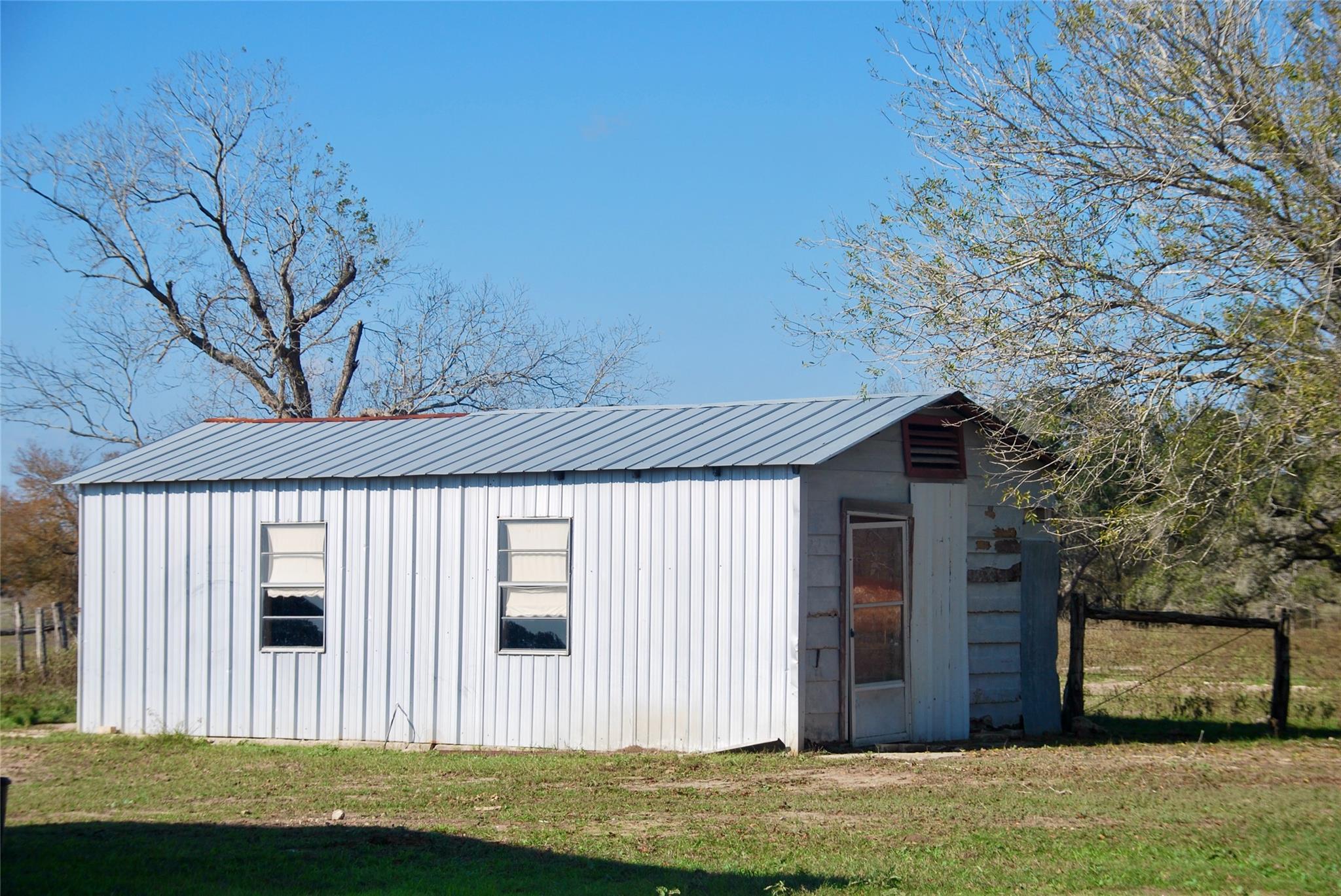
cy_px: 448
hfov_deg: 20.9
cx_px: 670
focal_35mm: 98
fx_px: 3635
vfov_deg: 14.1
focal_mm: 65
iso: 100
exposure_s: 1/640
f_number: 6.3
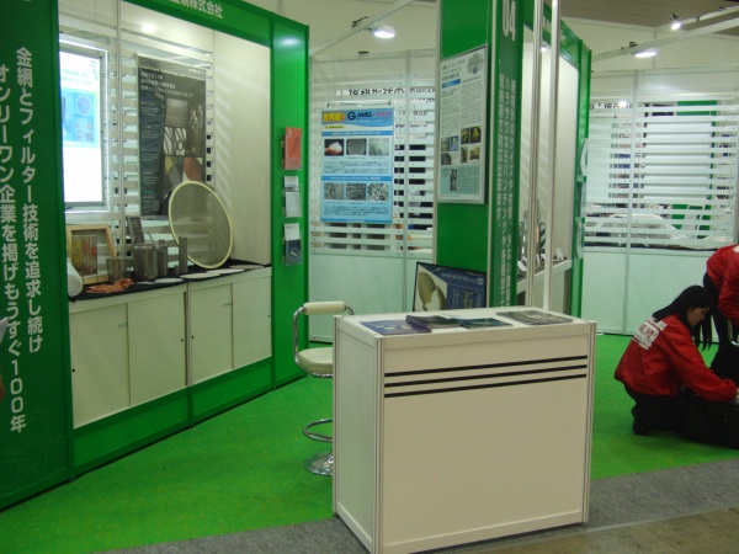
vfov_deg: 38.7
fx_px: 790
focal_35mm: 37
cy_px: 277
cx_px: 370
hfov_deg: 50.1
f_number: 3.6
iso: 320
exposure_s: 1/80
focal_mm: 6.42
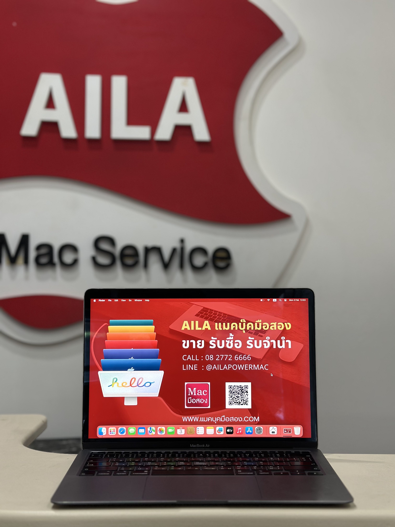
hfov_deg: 30.3
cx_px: 198
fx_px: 730
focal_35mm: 48
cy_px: 264
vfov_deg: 39.7
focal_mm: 6.86
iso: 125
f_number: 1.78
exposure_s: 1/65
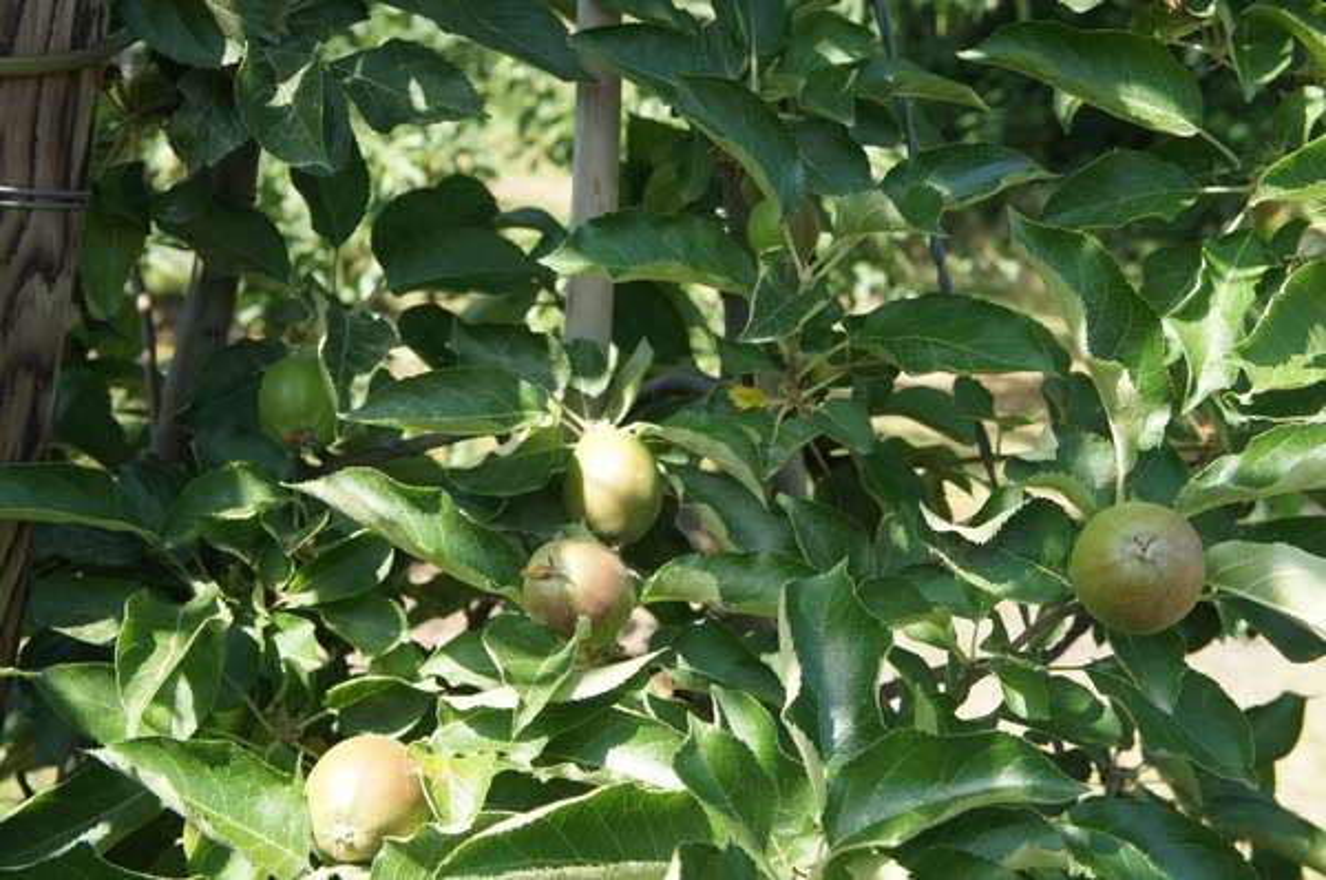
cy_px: 440
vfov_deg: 27.2
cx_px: 663
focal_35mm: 50
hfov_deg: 40.0
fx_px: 1820
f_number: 6.3
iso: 200
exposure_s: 1/160
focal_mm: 33
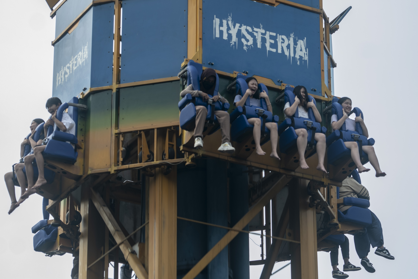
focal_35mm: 150
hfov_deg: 13.7
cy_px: 140
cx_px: 209
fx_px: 1742
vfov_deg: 9.1
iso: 50
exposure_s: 1/500
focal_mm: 100
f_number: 2.8
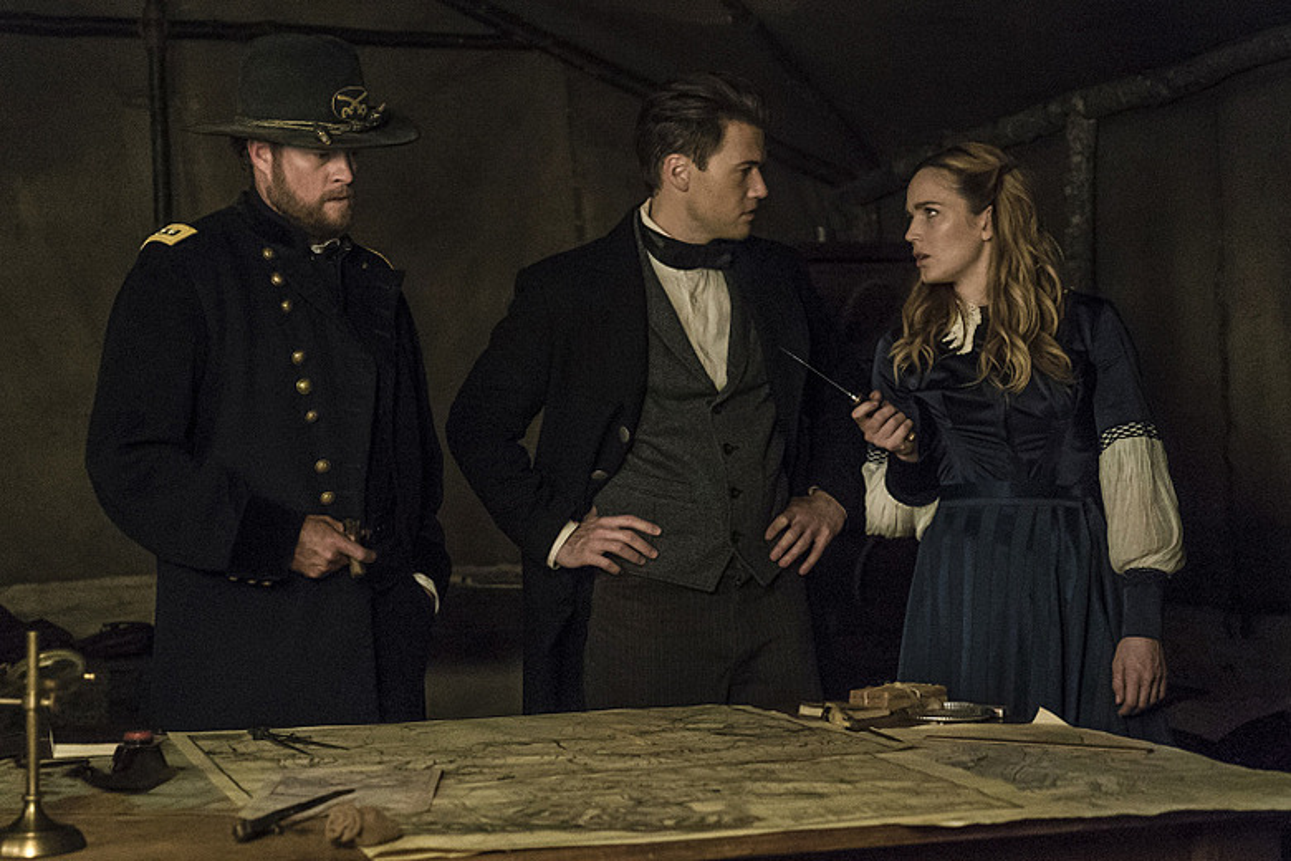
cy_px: 430
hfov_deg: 41.1
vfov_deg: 28.1
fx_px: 1721
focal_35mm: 48
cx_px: 646
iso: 10000
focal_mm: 48
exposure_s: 1/160
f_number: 4
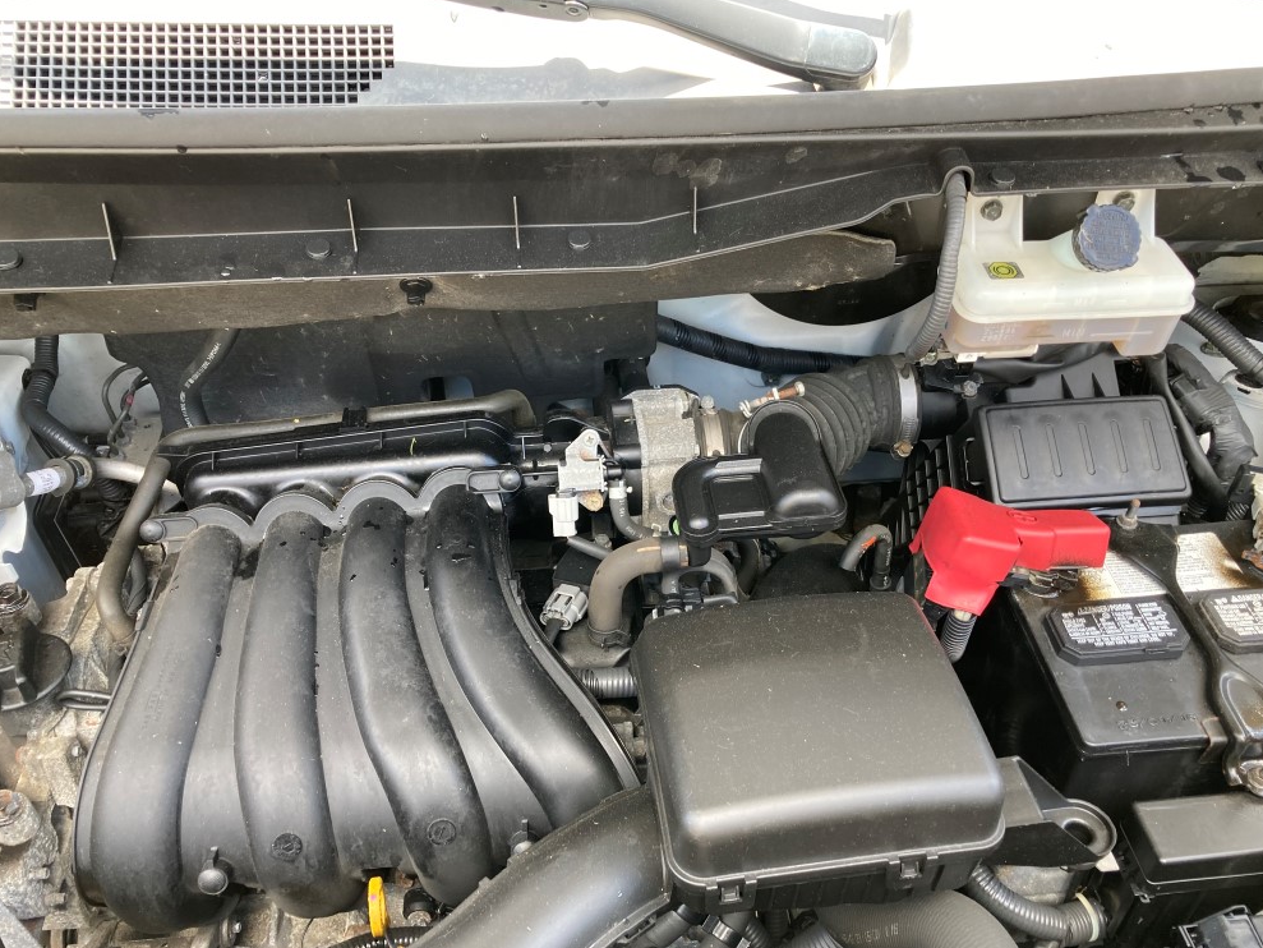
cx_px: 649
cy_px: 487
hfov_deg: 61.6
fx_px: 1058
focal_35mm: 29
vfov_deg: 48.2
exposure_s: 1/60
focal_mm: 3.99
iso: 50
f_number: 1.8
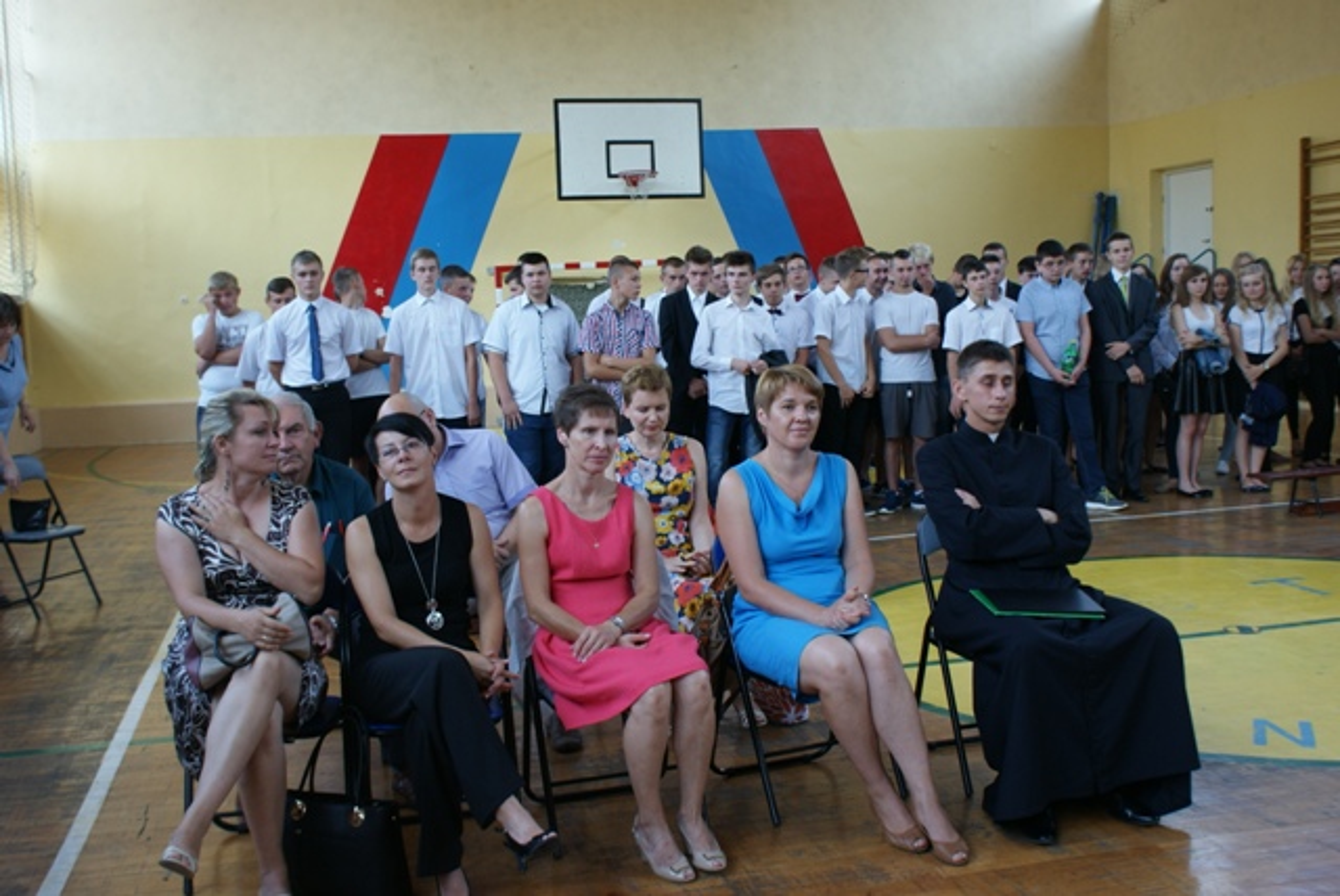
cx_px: 670
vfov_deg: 36.9
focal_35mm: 36
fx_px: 1341
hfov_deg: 53.1
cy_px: 448
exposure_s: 1/40
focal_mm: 24
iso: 125
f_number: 4.5
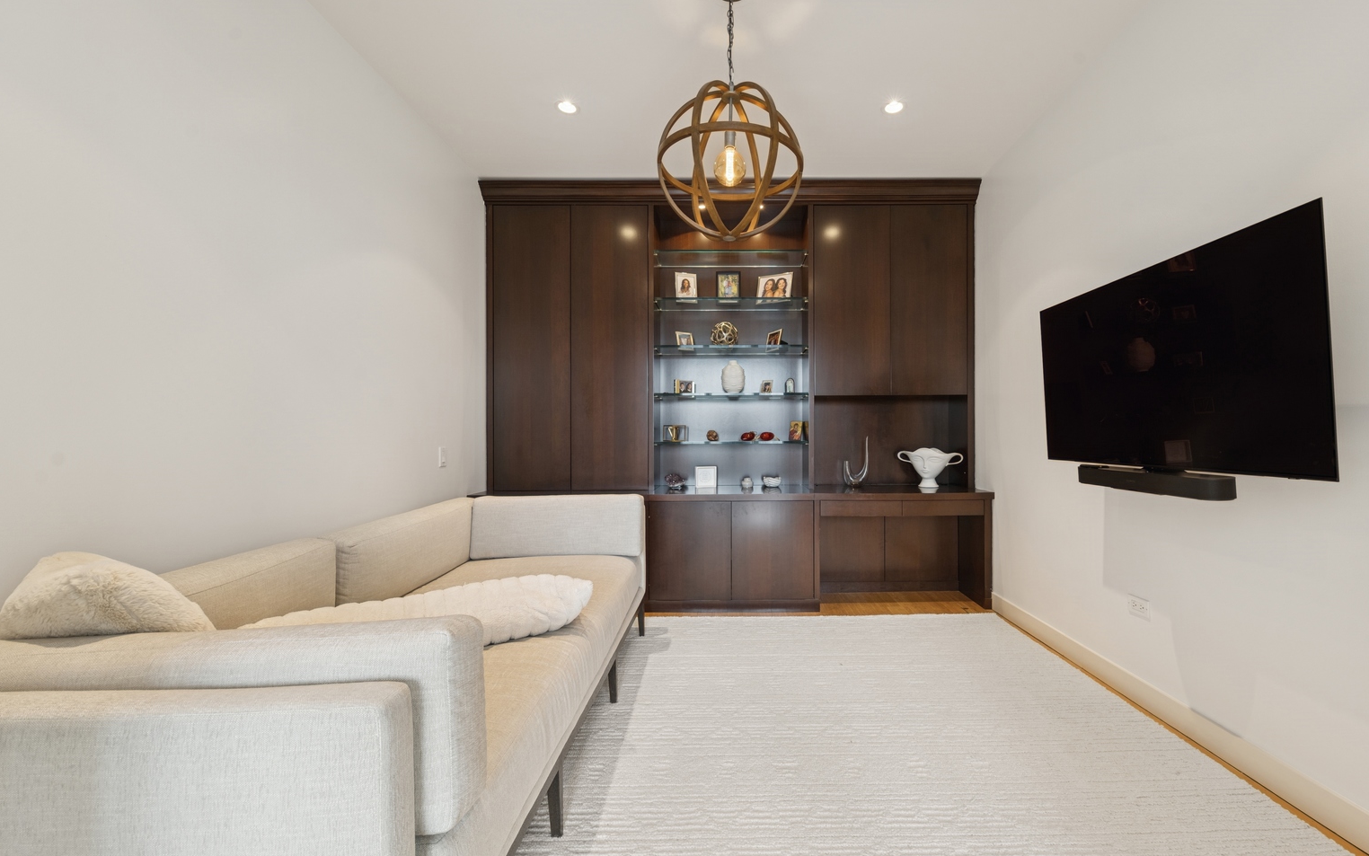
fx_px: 485
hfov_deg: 109.3
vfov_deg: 82.7
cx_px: 688
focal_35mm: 13
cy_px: 465
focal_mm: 12
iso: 200
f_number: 8
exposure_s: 1/4
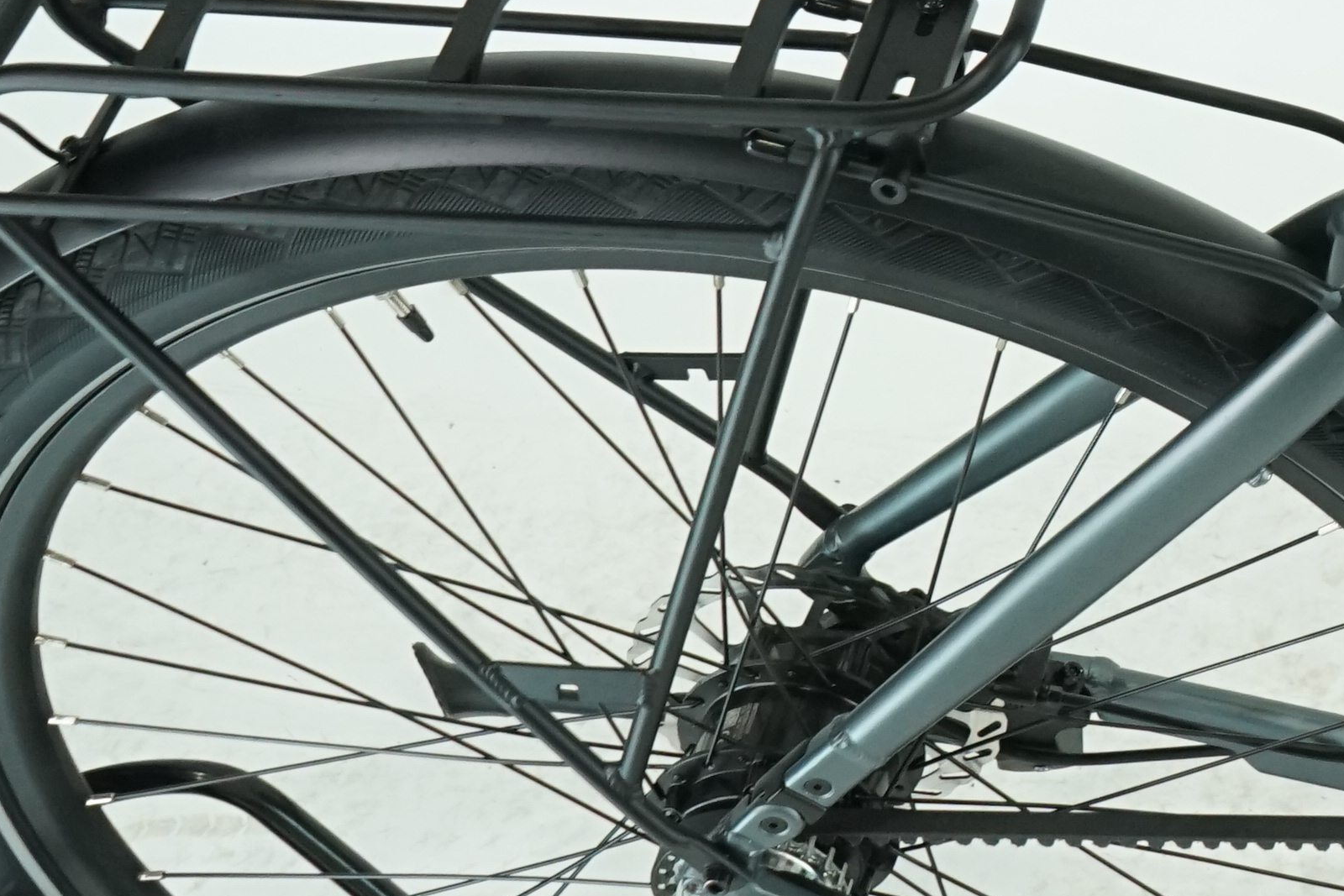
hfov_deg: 17.3
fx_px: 3920
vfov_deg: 12.9
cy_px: -5
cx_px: 2100
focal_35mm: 105
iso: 1600
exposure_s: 1/200
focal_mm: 28
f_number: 5.6
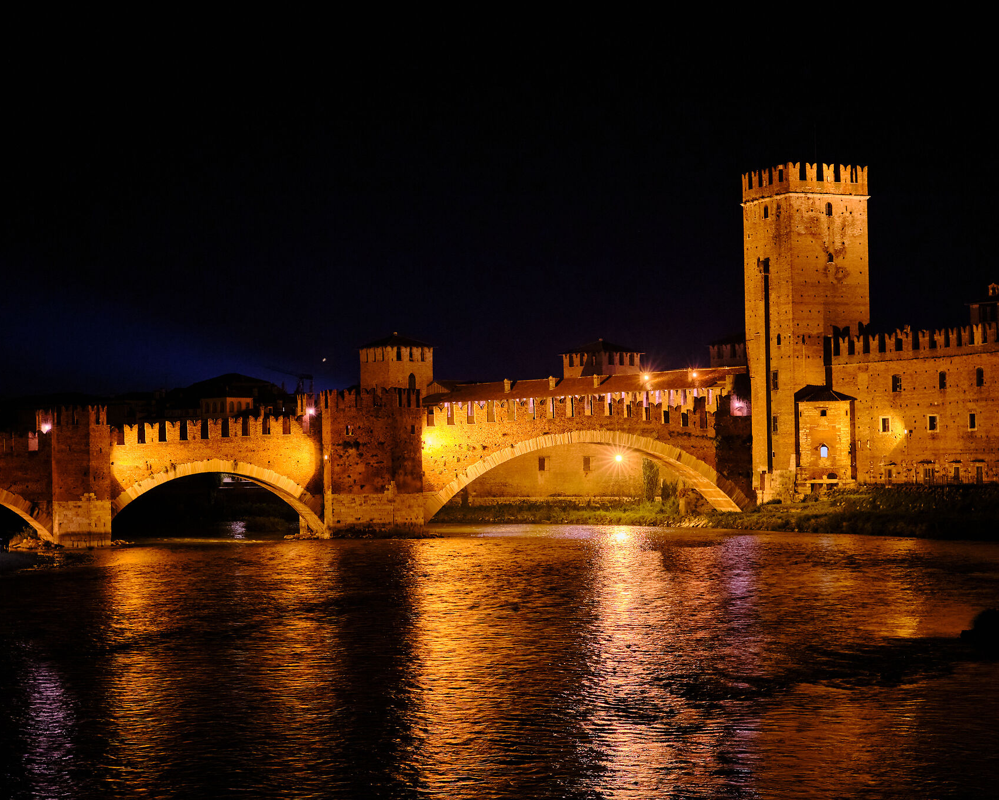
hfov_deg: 28.7
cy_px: 411
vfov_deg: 23.1
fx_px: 1952
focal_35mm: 66
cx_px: 474
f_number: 2.8
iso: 1600
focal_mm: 33
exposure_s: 1/10
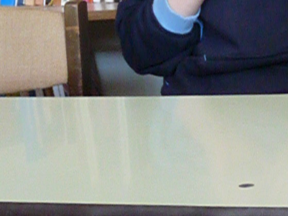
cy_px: -124
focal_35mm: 165
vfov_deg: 8.7
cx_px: 272
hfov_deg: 11.9
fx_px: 1372
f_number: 3
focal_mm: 8
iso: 800
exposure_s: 1/25
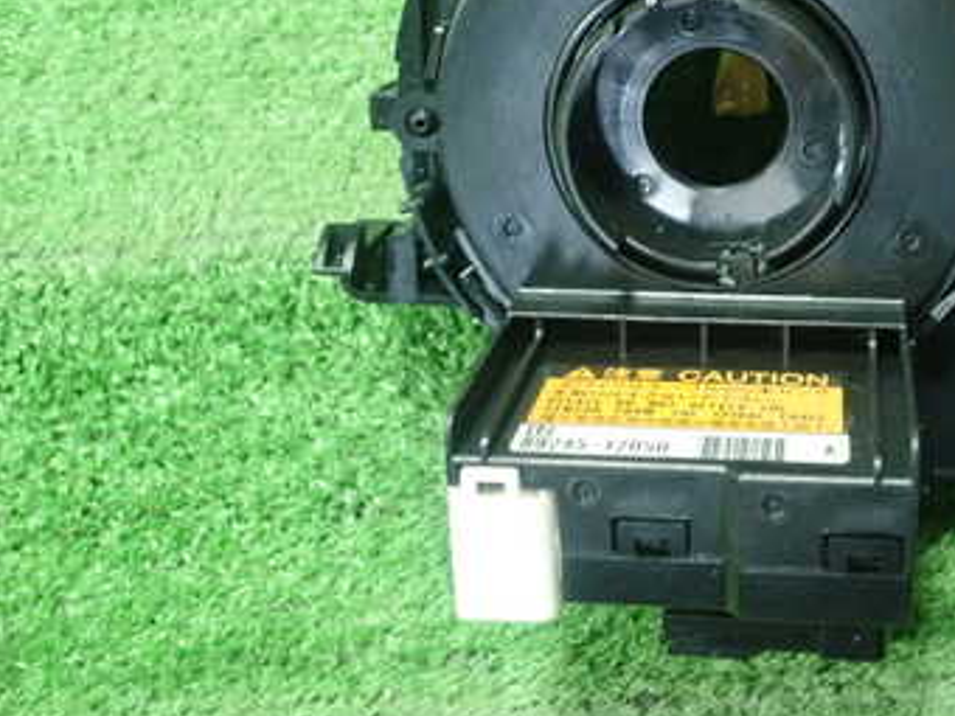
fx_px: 1462
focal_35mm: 53
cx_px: 705
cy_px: 239
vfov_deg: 27.4
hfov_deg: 35.4
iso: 800
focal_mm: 5.5
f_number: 2.3
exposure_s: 1/100
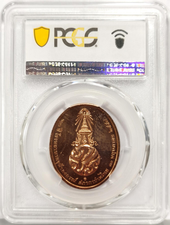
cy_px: 112
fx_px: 352
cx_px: 85
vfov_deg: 35.5
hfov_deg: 27.1
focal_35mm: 54
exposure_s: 1/100
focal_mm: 5.56
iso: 125
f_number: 16
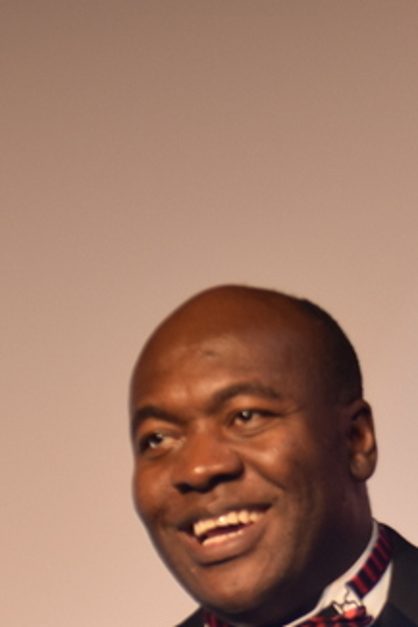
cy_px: 655
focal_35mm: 330
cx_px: 299
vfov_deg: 6.2
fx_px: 5753
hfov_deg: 4.2
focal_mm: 70
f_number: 2.8
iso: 320
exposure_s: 1/100
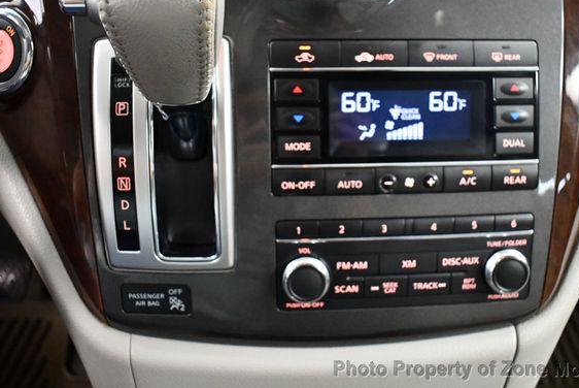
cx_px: 321
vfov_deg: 32.7
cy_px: 168
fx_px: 660
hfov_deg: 47.3
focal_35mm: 41
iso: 4500
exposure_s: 1/60
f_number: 3.5
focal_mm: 18
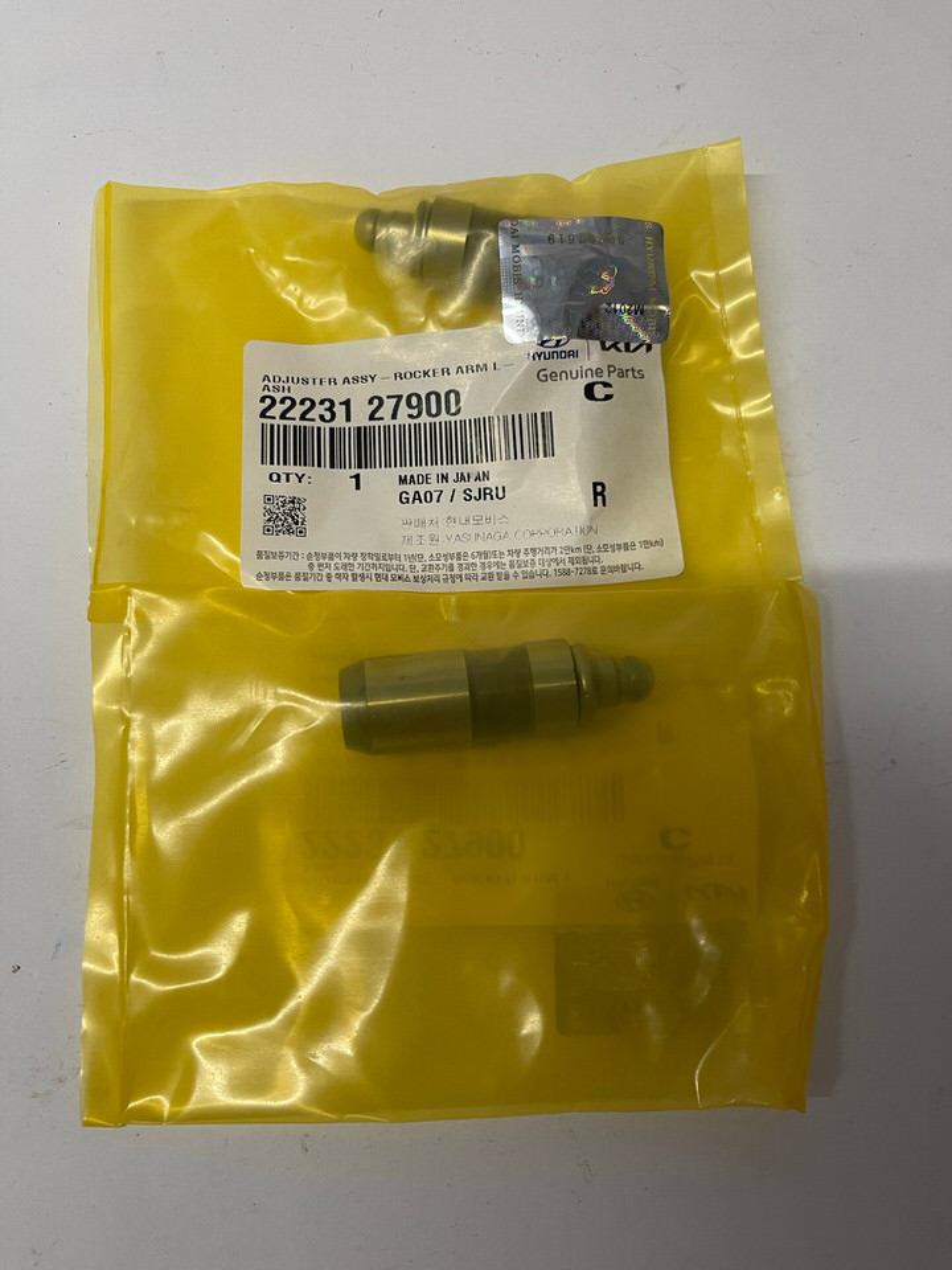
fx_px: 953
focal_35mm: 26
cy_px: 635
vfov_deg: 67.3
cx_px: 476
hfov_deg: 53.1
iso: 100
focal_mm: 5.1
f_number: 1.6
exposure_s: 1/54
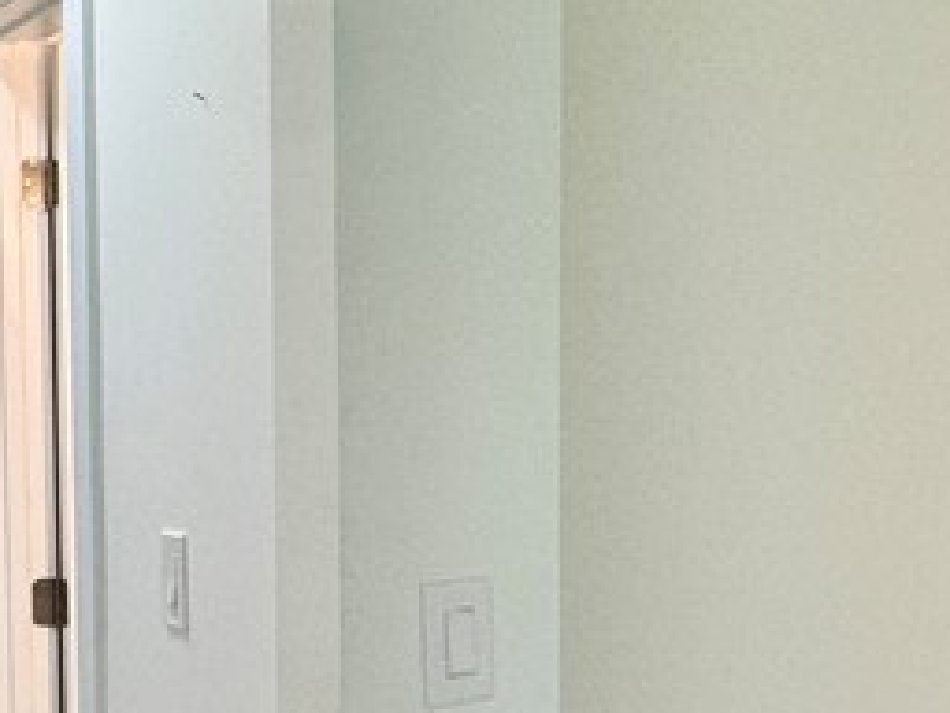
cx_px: 761
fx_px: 1537
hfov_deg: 33.4
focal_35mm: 56
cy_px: 505
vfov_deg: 25.9
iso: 160
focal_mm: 2.22
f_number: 2.2
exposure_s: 1/120
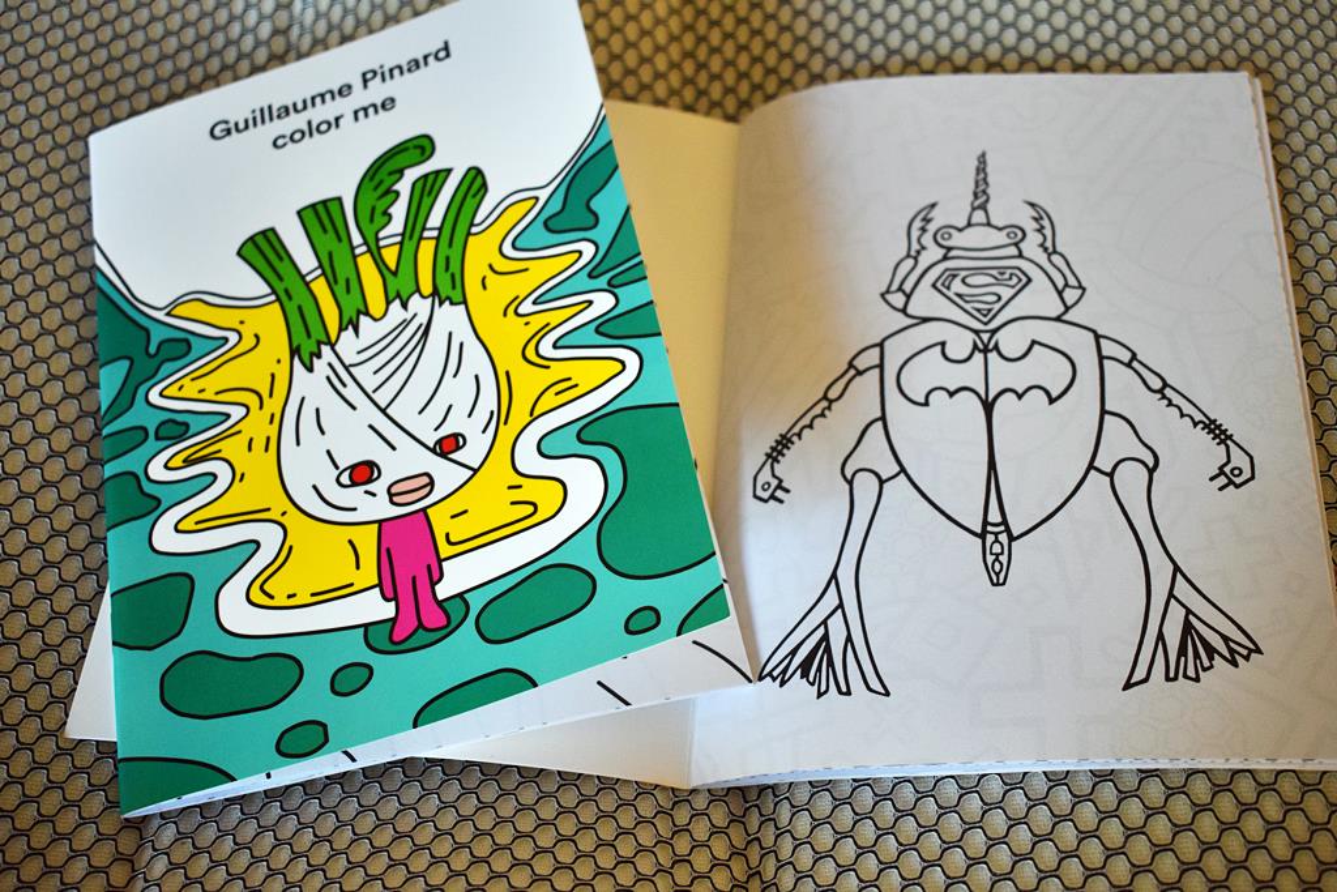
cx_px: 668
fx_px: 1894
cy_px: 446
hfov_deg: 38.9
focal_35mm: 51
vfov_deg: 26.5
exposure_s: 1/60
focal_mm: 34
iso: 900
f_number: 4.5
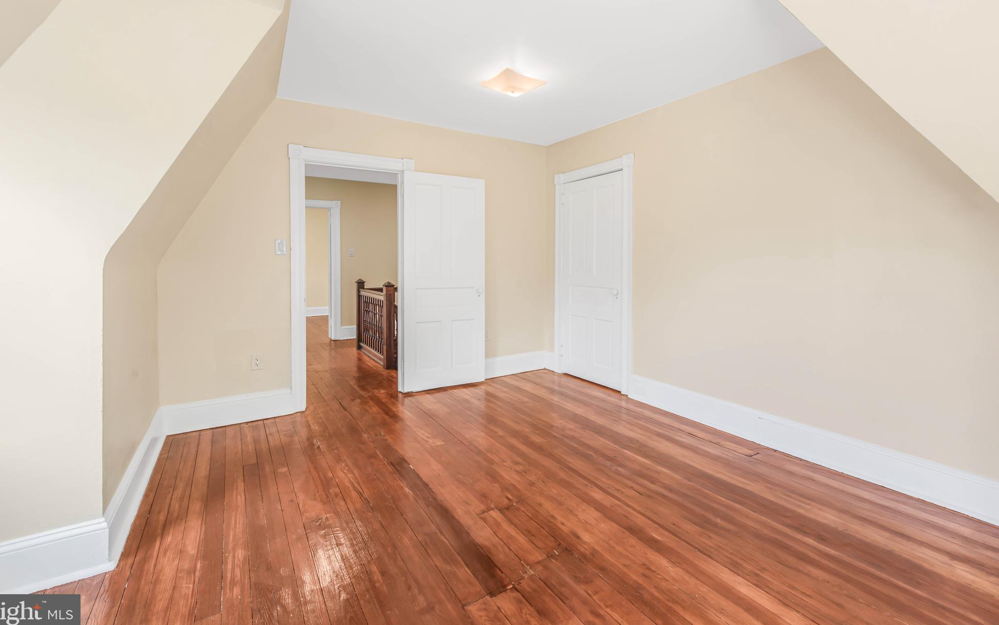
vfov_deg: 74.6
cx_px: 492
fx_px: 408
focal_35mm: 15
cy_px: 281
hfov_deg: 101.4
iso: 200
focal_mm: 14
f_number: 9
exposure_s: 1/10
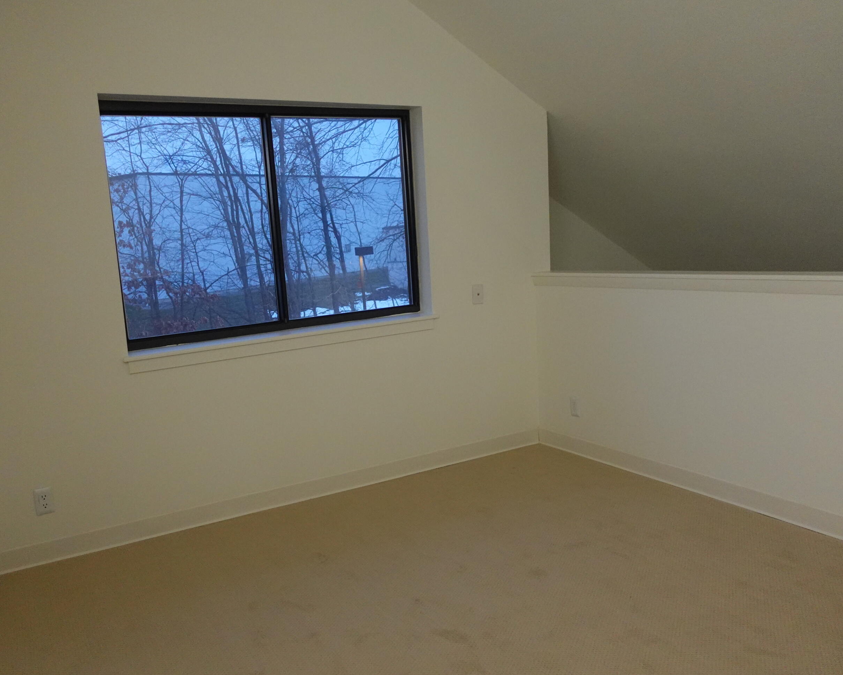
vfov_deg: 51.5
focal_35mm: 28
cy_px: 344
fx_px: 699
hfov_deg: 62.2
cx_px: 395
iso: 1600
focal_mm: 9.4
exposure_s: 1/250
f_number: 1.8
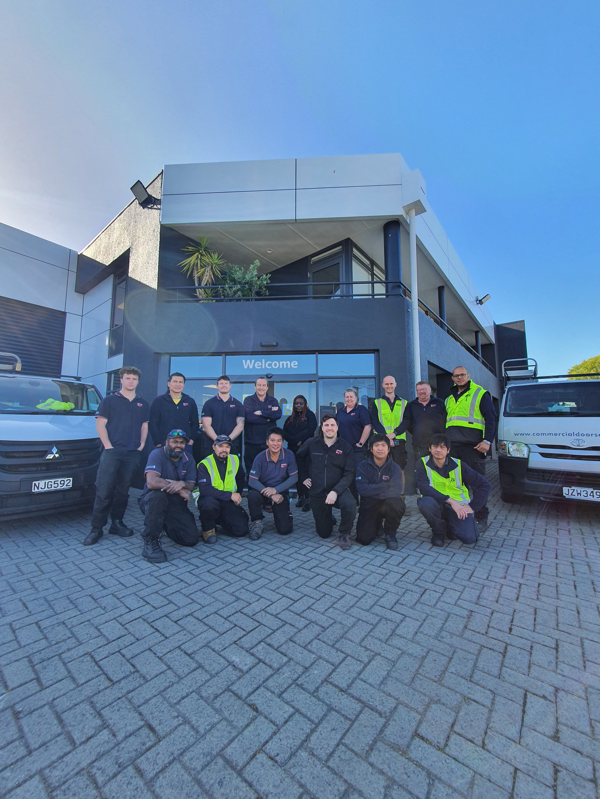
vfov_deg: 106.2
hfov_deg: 89.9
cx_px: 300
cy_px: 400
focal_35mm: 13
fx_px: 300
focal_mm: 1.8
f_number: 2.2
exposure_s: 1/339
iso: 50
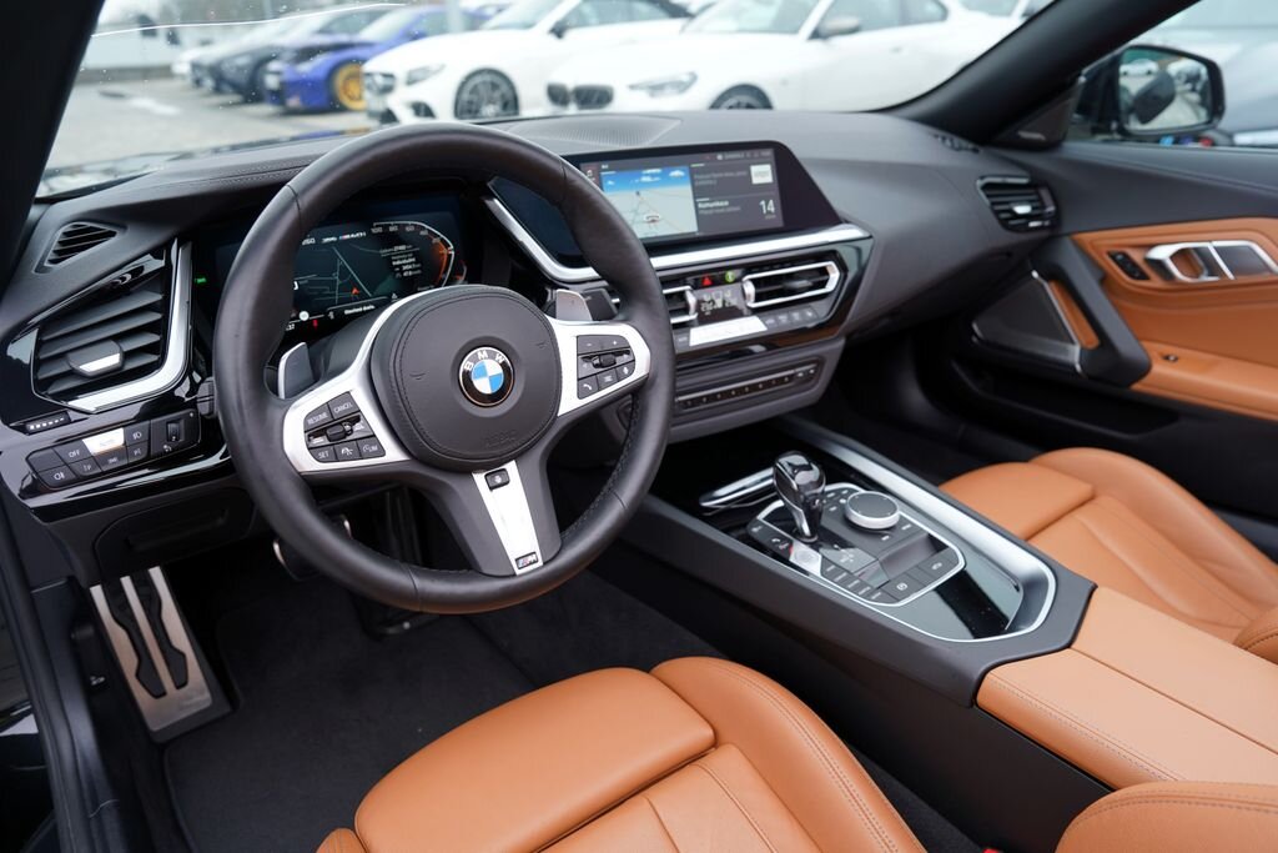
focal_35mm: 24
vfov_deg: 53.1
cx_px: 639
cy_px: 426
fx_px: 852
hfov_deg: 73.7
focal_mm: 24
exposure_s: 1/60
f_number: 4
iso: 100
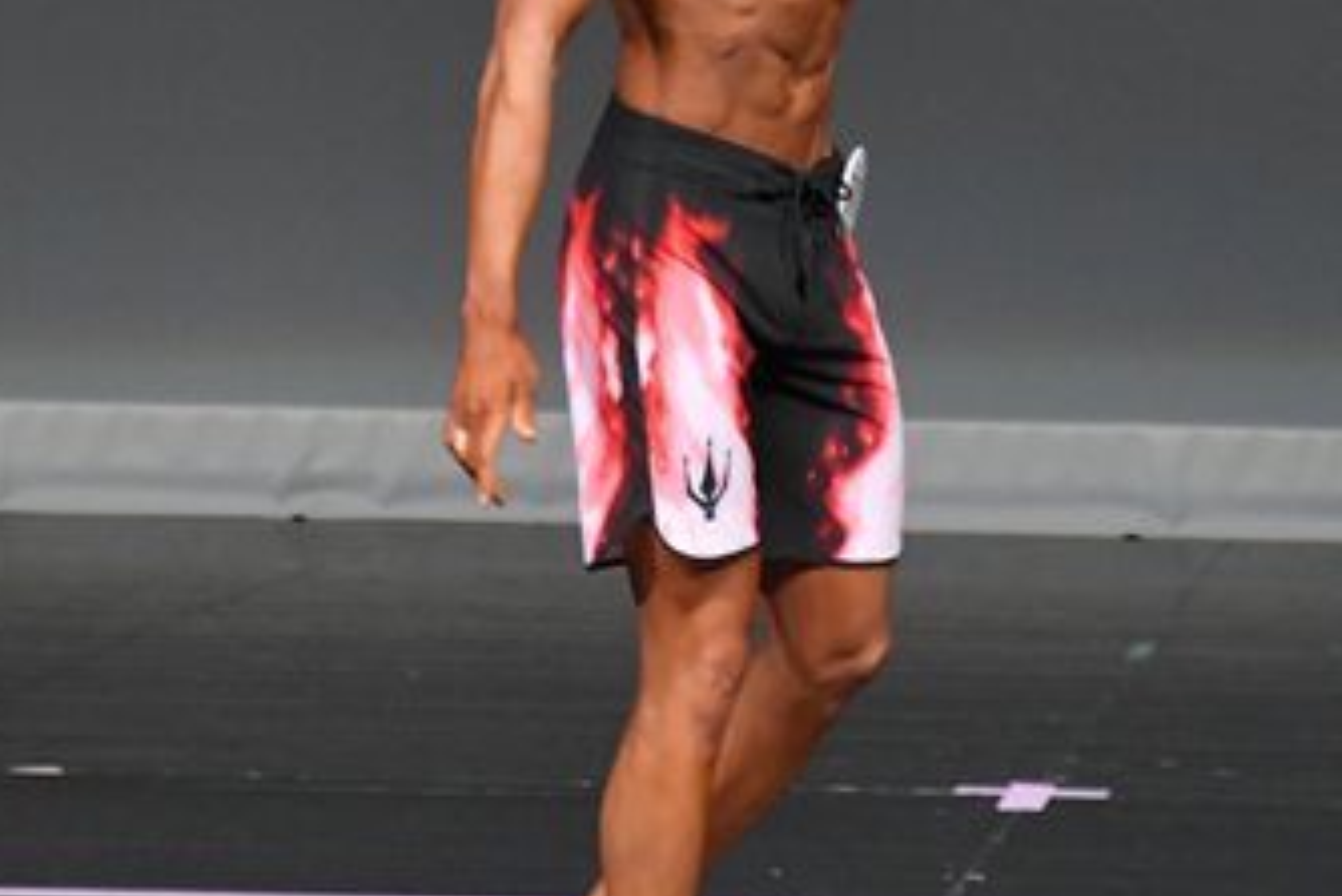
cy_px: 197
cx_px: 757
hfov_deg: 2.8
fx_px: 27223
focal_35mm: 730
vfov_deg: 1.9
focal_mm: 210
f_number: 5.6
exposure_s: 1/400
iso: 4000
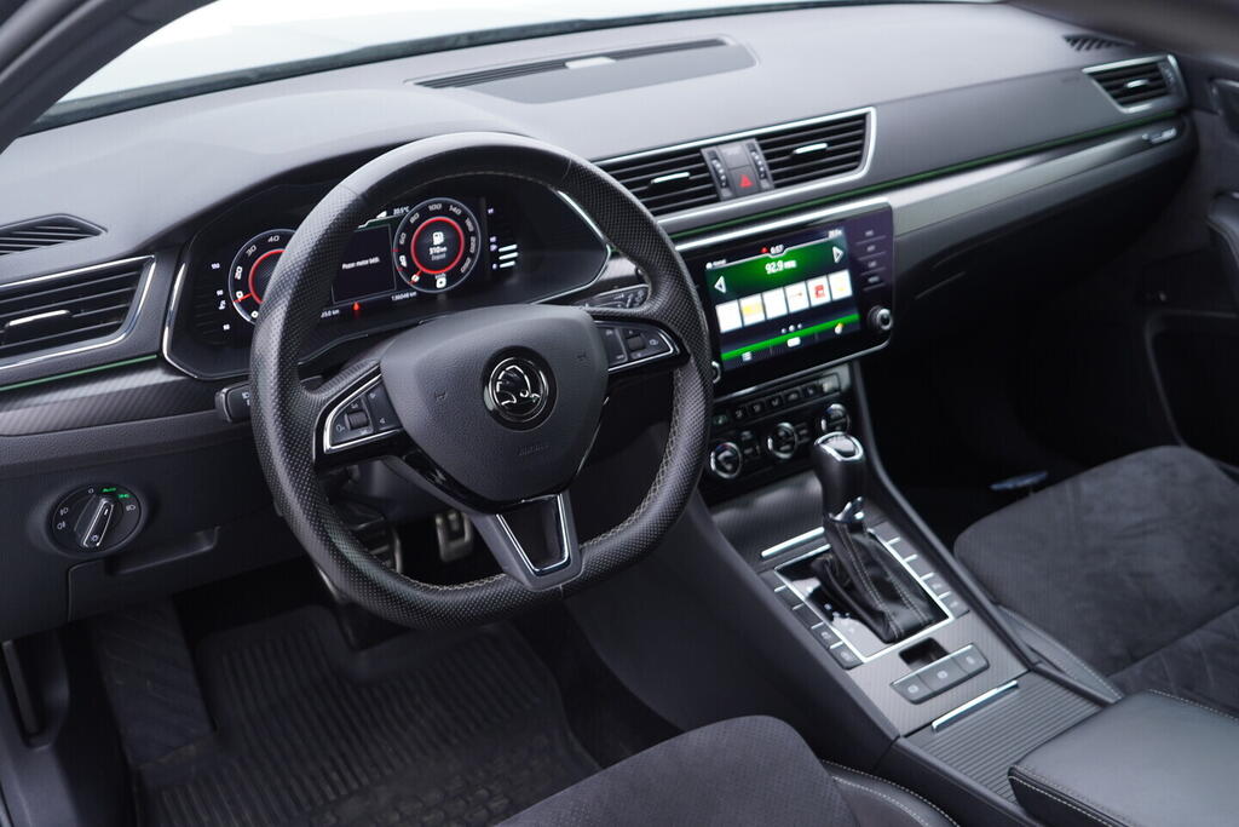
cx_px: 620
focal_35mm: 36
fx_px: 1239
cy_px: 414
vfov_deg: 36.9
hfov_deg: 53.1
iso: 250
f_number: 2.8
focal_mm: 24
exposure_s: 1/40
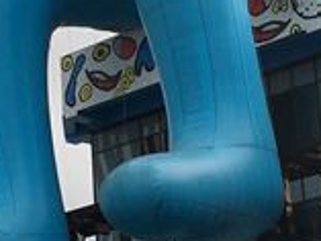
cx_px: 149
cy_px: 94
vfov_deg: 10.0
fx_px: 1373
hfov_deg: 13.3
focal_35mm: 148
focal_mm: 4.15
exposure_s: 1/516
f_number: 2.2
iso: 25
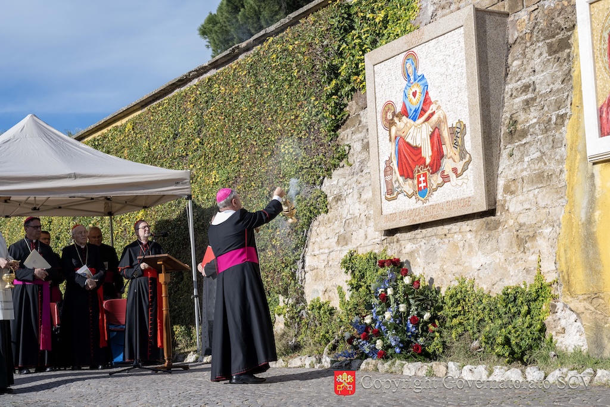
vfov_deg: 41.1
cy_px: 204
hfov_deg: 58.7
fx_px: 542
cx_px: 305
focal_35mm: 32
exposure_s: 1/160
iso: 3200
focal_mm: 32
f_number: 5
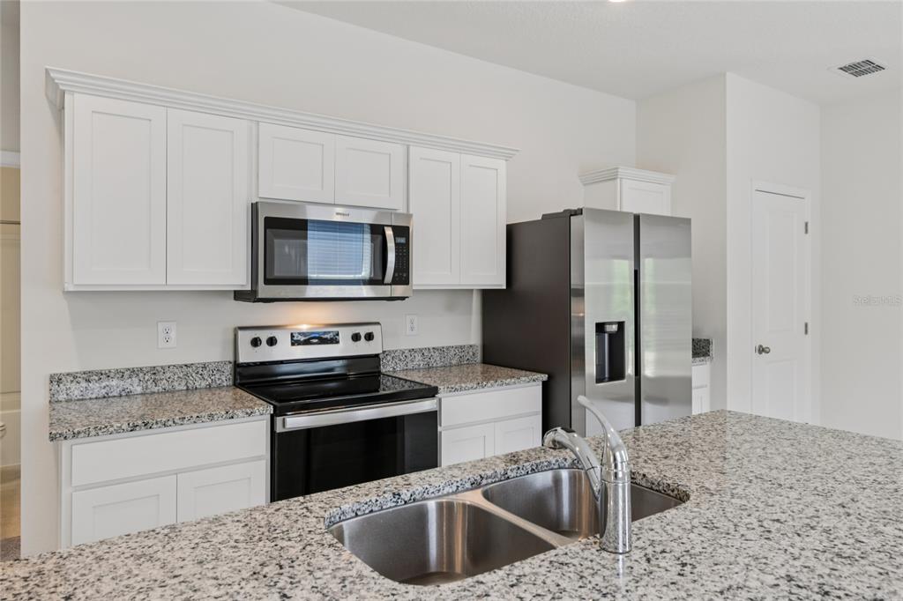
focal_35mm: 24
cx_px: 452
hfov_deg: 73.8
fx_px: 602
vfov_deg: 53.1
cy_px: 300
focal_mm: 24
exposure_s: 1/20
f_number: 8
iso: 400
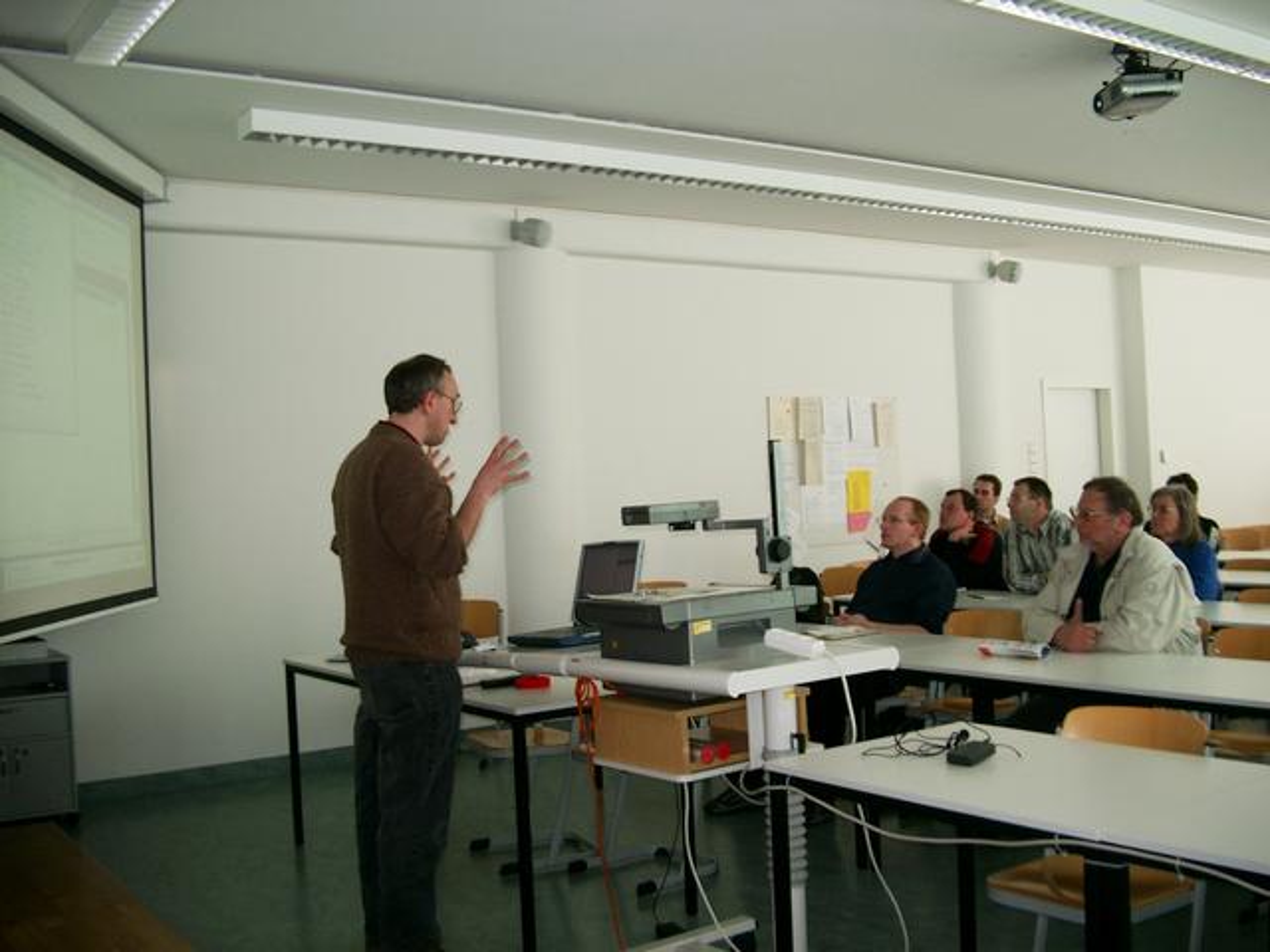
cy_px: 476
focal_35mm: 37
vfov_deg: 38.7
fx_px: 1357
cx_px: 635
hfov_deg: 50.1
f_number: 2.6
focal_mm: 7.6
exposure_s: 1/60
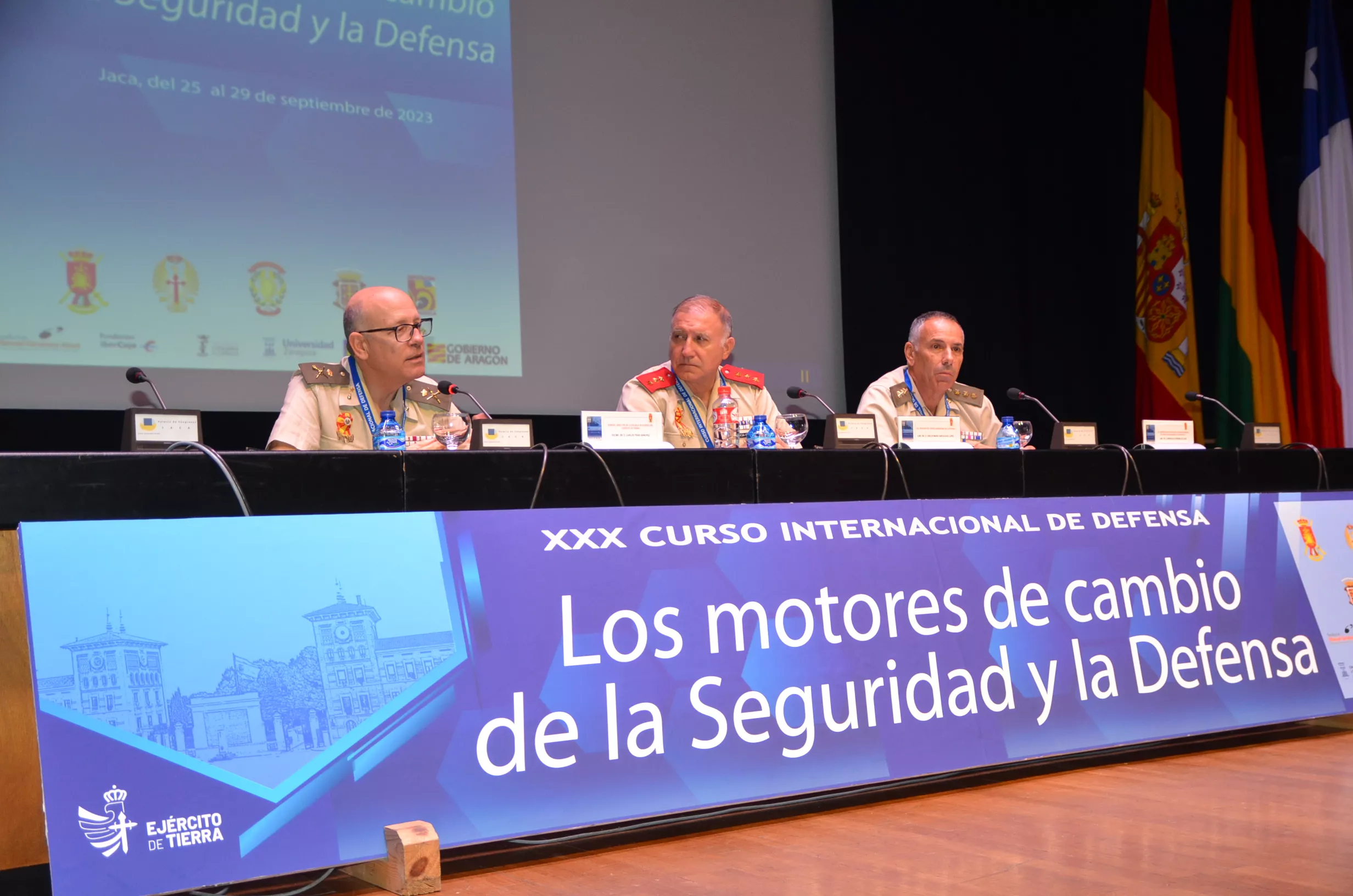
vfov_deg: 31.8
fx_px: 1575
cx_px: 676
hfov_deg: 46.5
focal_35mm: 42
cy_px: 448
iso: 720
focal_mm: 28
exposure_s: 1/60
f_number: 3.2
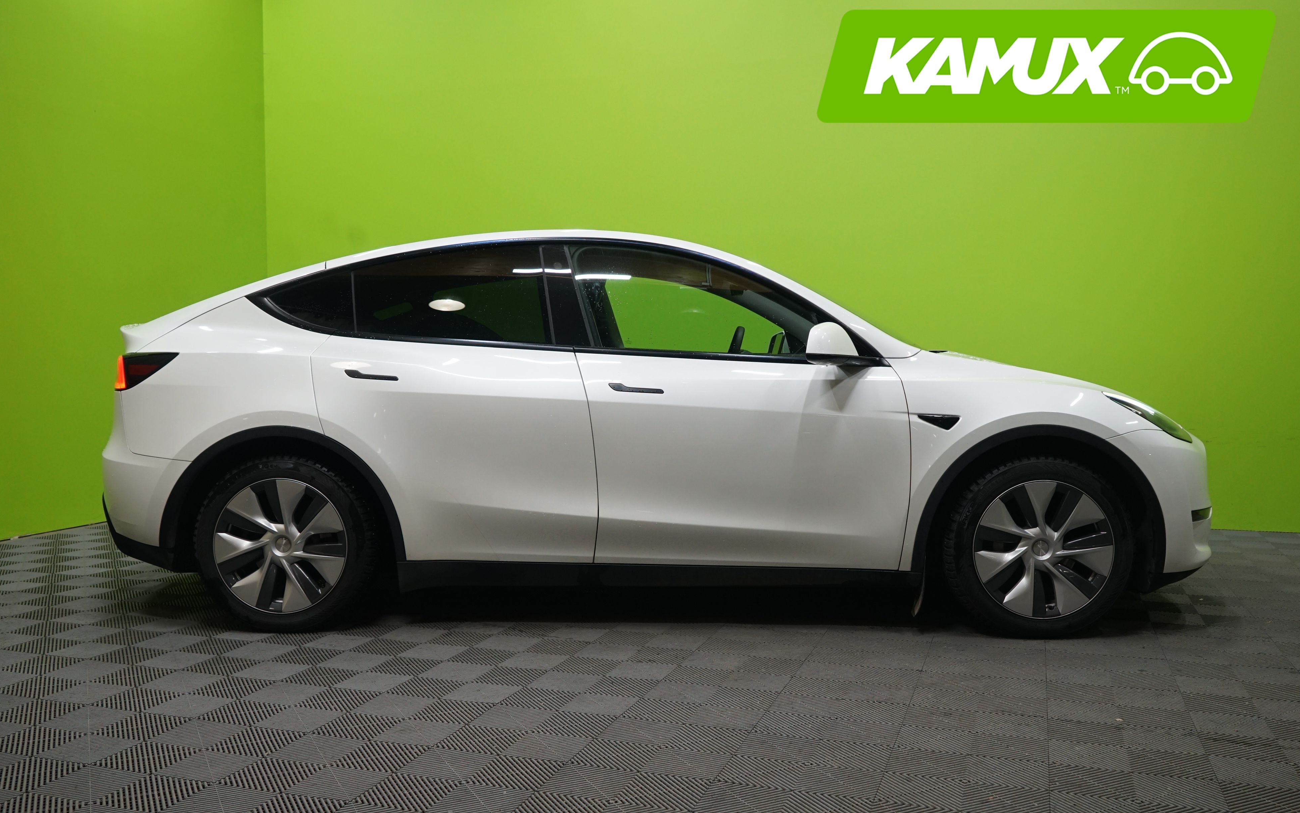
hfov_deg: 59.7
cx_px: 651
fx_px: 1134
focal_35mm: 32
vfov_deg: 39.4
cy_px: 407
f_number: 5.6
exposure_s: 1/25
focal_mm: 31
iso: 1000
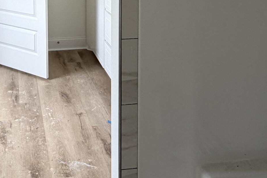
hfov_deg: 40.3
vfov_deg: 24.8
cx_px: 57
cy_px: -54
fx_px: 349
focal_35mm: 47
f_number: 2.2
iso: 200
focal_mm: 2.22
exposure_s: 1/121
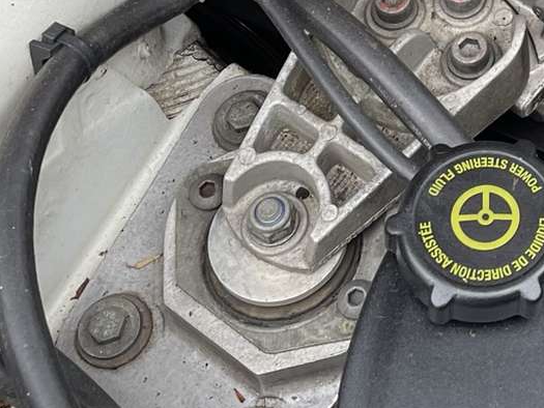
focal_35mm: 99
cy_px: -203
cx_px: 704
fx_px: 1556
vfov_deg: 14.0
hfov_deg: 18.5
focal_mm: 4.2
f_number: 1.6
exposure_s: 1/121
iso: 40
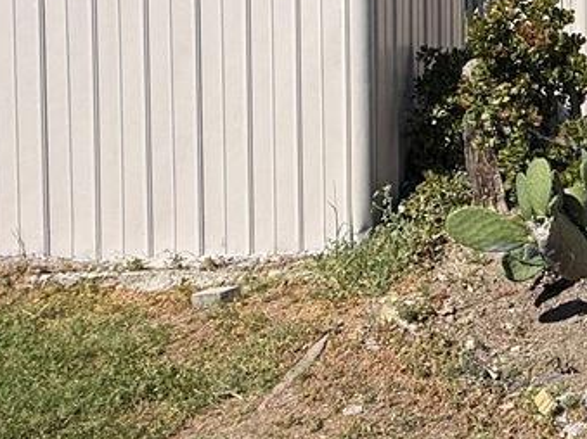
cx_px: 807
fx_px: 848
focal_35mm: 50
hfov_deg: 29.0
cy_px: -18
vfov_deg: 27.2
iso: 50
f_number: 2.2
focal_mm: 2.22
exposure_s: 1/2976
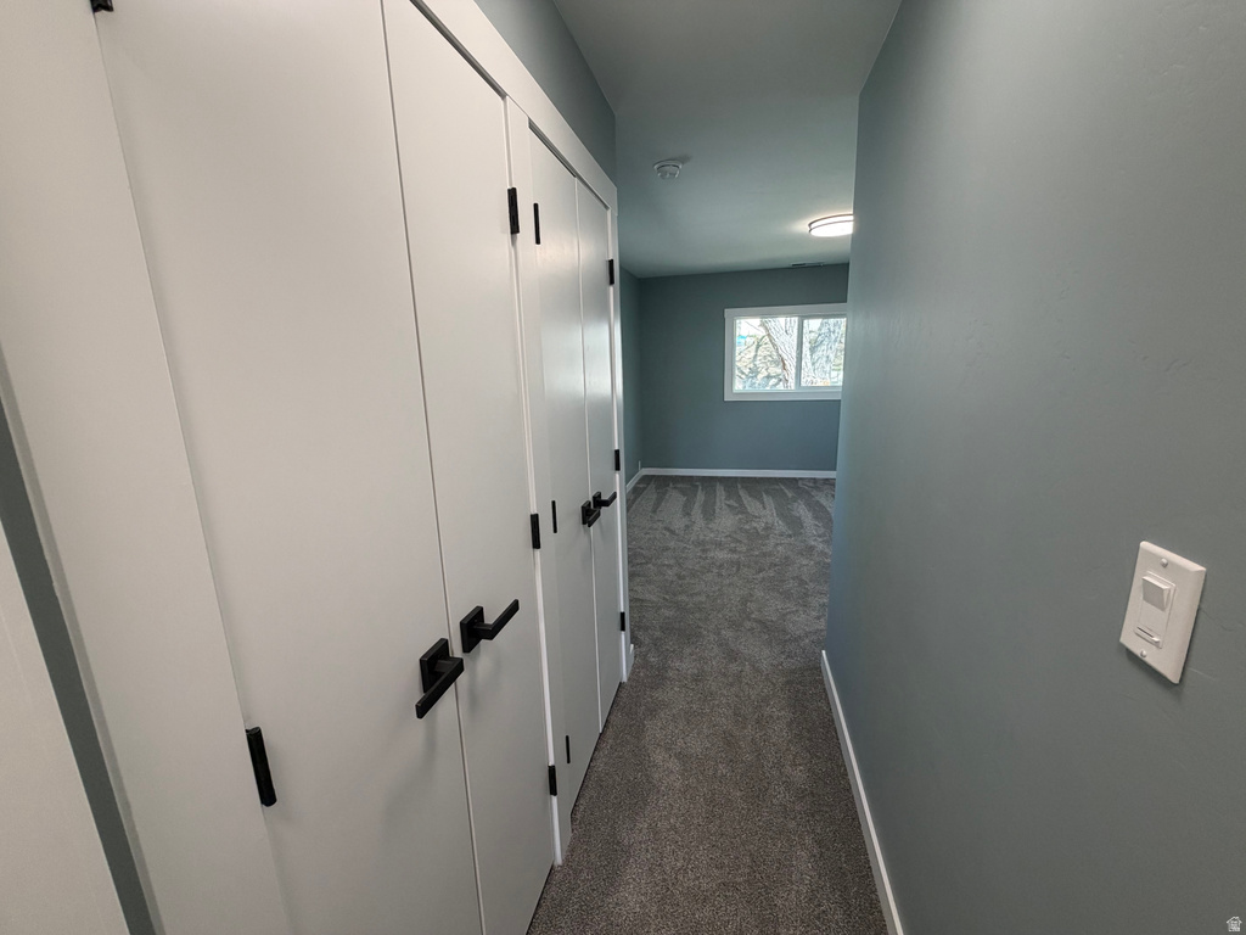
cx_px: 623
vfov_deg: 85.7
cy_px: 468
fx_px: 504
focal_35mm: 14
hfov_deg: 102.1
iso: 160
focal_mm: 2.22
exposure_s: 1/120
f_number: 2.2
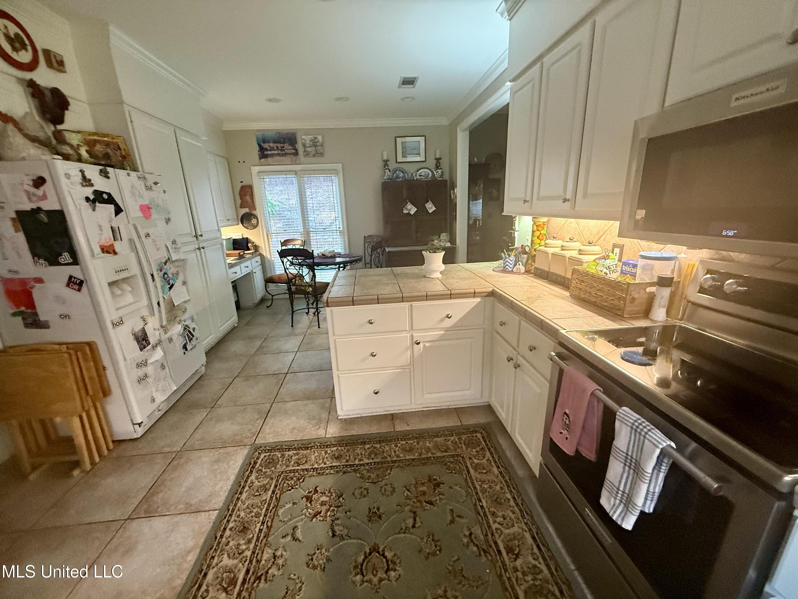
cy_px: 300
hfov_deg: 102.1
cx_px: 399
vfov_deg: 85.7
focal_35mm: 14
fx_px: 323
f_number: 2.2
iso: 500
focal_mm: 2.22
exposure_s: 1/60
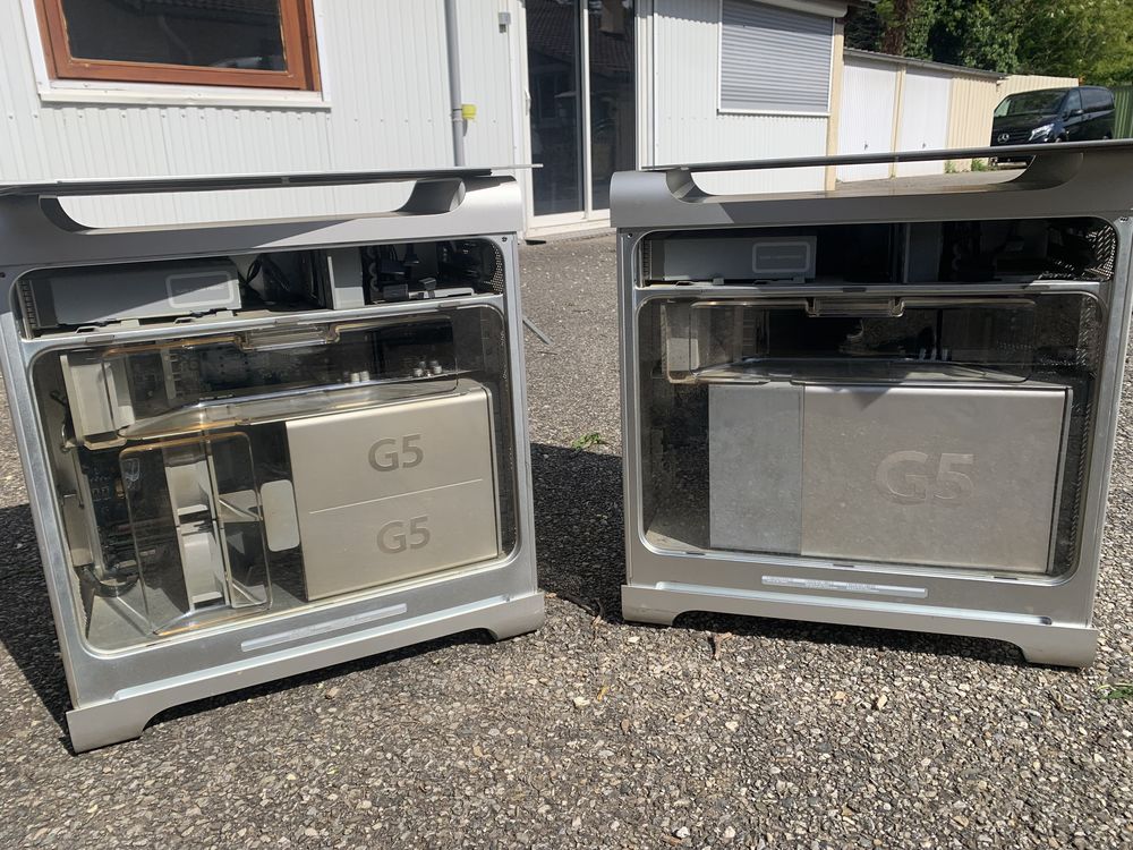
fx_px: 851
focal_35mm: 26
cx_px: 566
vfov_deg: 53.1
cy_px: 425
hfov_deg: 67.3
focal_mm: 4.25
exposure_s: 1/3521
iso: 25
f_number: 1.8
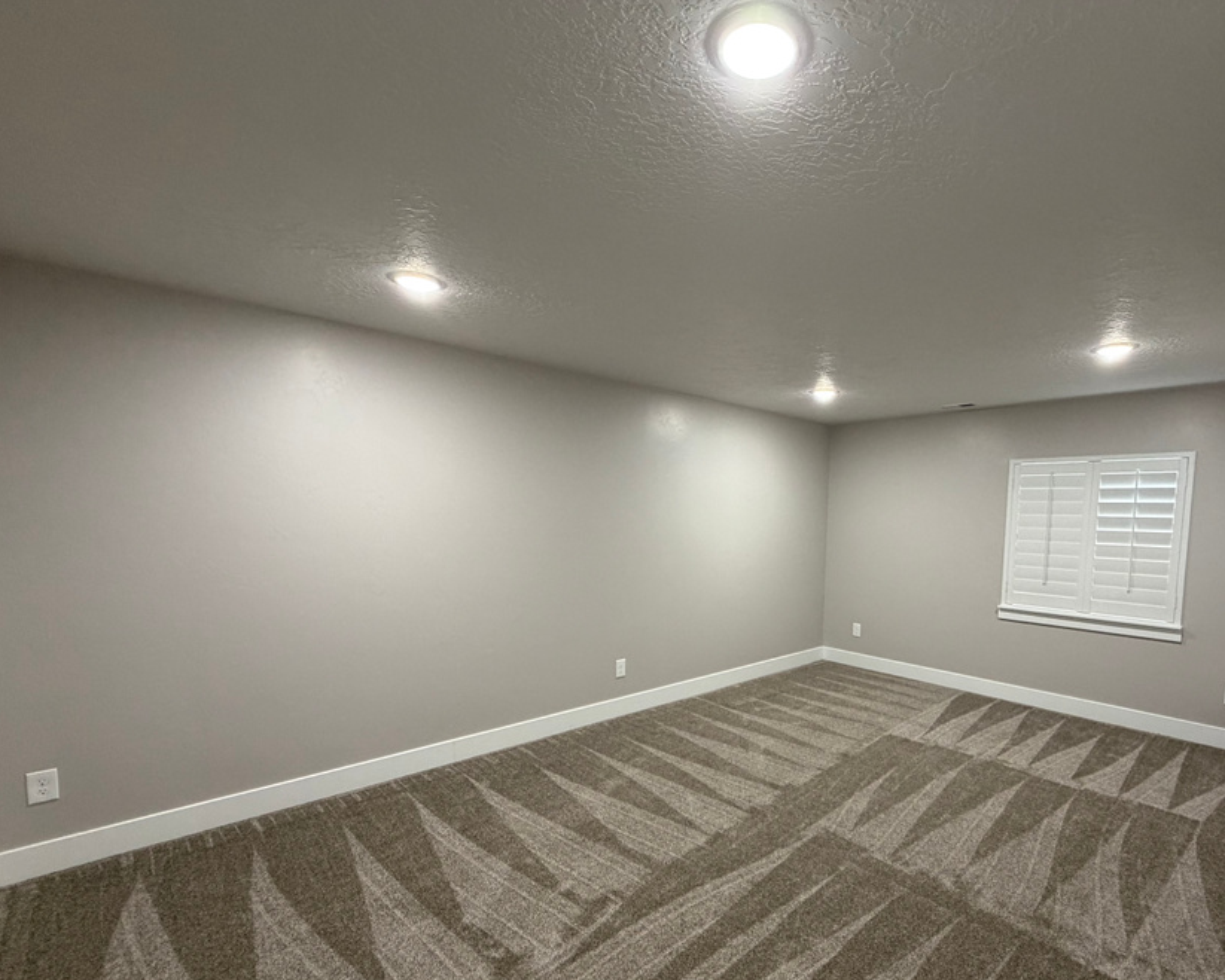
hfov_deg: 88.4
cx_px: 741
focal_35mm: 17
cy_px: 568
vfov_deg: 76.5
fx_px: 617
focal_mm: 2.22
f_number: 2.2
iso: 250
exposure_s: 1/60
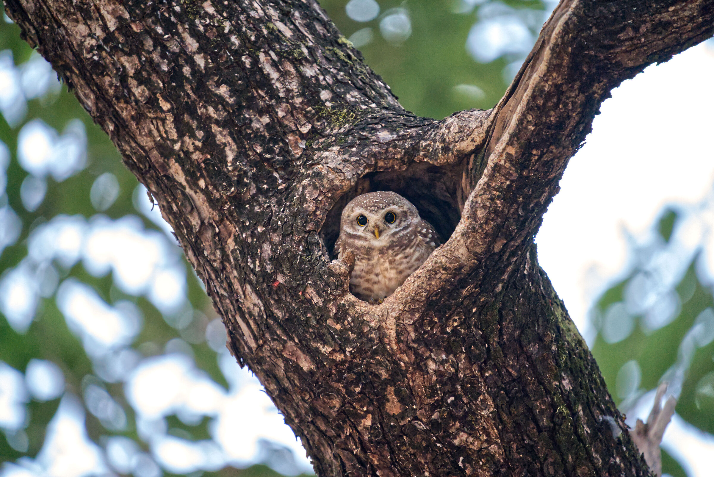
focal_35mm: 600
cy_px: 238
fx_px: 11906
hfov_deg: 3.4
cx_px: 357
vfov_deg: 2.3
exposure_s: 1/30
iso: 16000
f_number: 6.3
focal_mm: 600
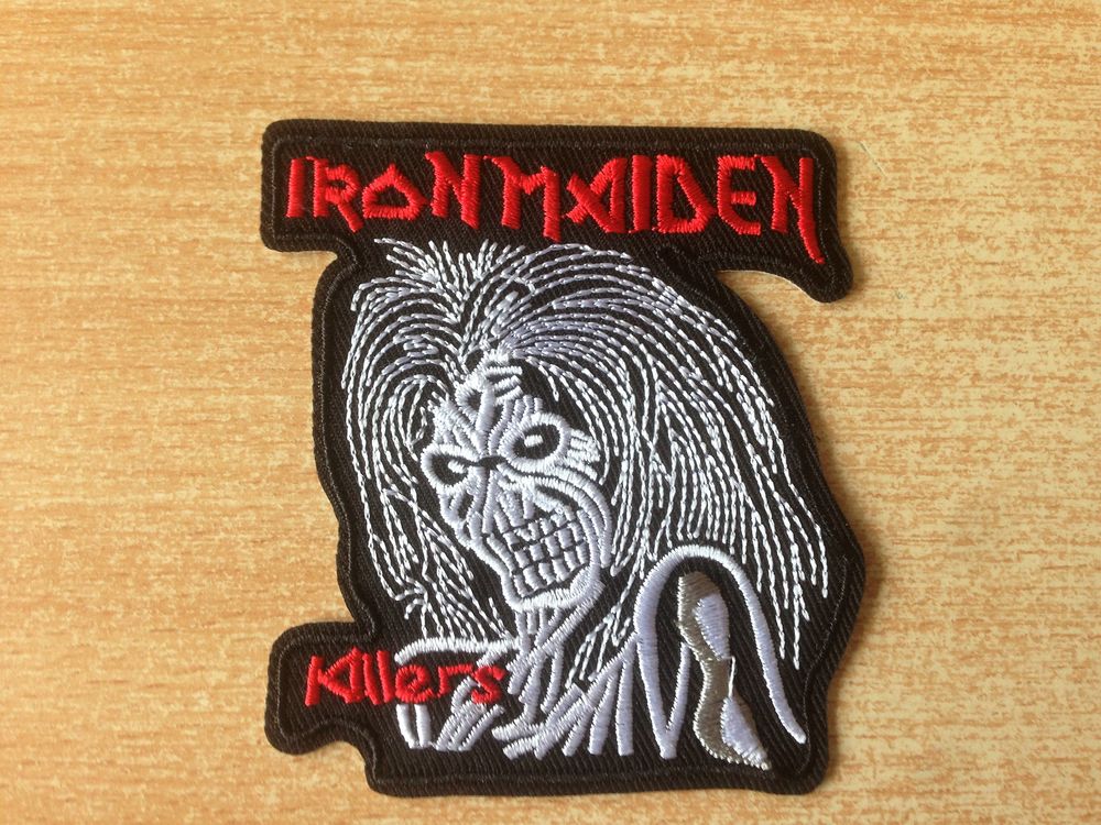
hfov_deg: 55.4
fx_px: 1050
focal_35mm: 33
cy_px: 412
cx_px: 550
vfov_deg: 42.9
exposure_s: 1/30
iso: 50
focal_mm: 4.12
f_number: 2.4
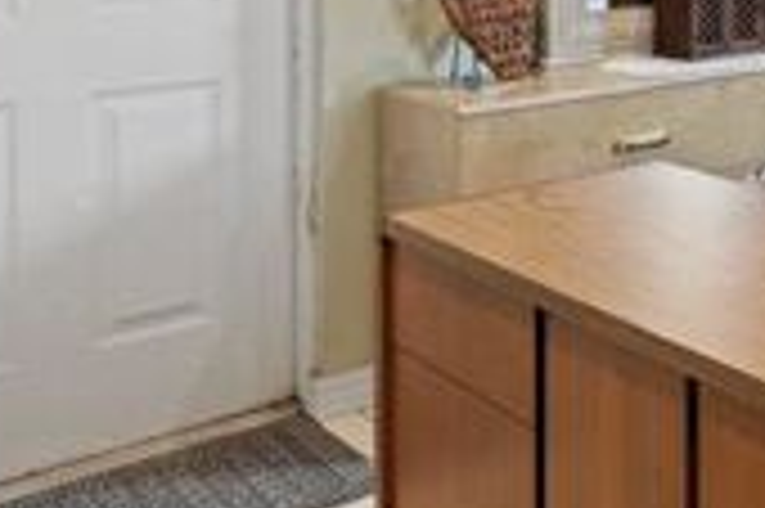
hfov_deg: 26.8
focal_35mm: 58
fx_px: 1231
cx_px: 1087
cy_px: -133
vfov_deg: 21.4
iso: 400
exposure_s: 1/3
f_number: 8
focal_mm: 14
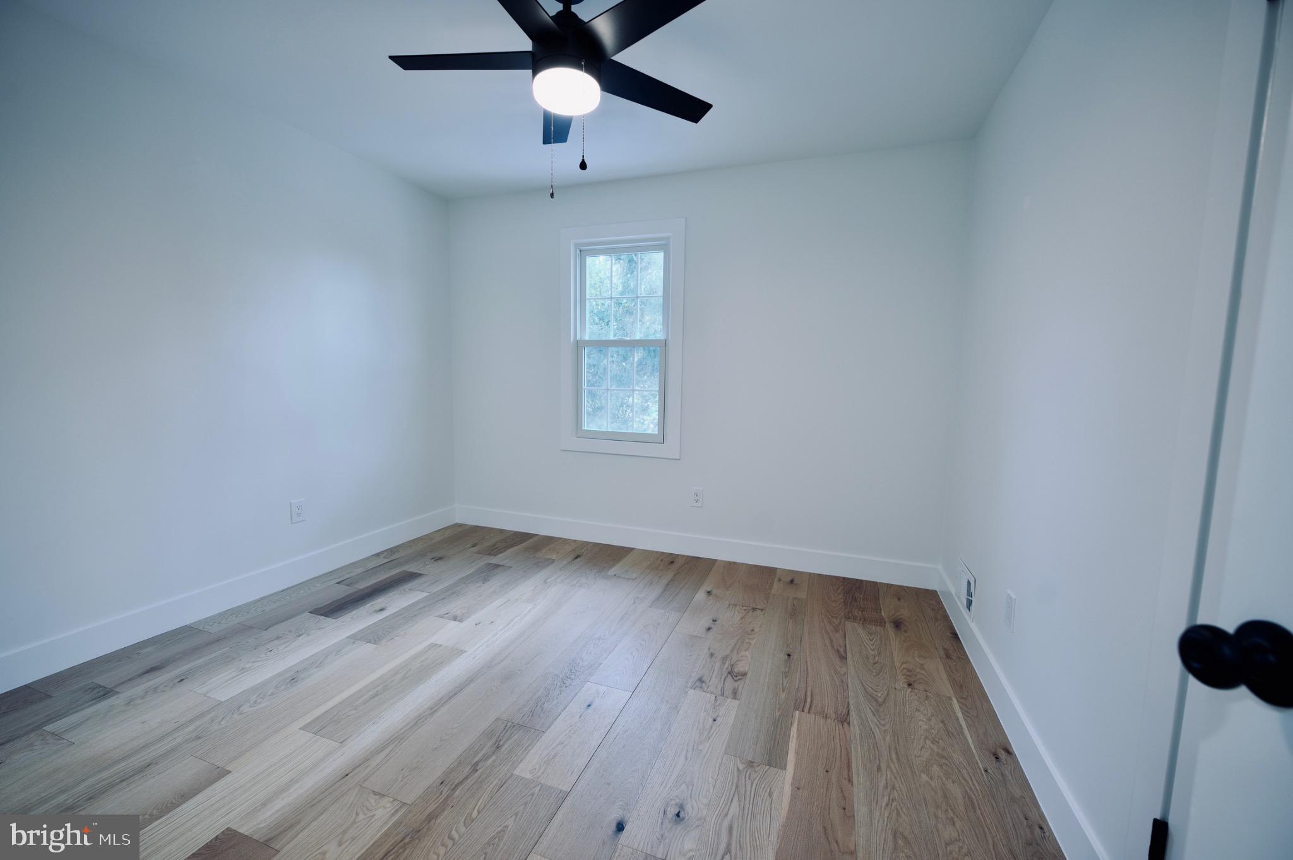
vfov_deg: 81.1
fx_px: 502
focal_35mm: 14
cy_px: 430
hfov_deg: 104.3
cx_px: 646
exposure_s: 1/10
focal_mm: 14
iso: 100
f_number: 4.5
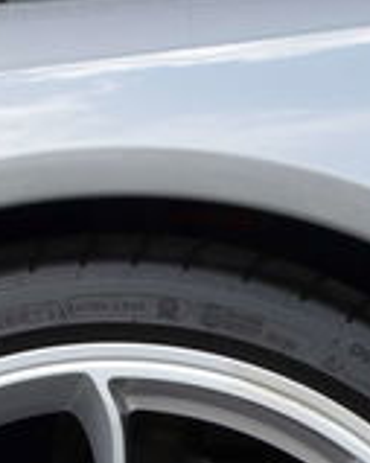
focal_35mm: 136
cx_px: 76
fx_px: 1863
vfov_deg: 13.3
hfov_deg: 11.3
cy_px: 713
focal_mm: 20
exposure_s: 1/125
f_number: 6.3
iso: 100
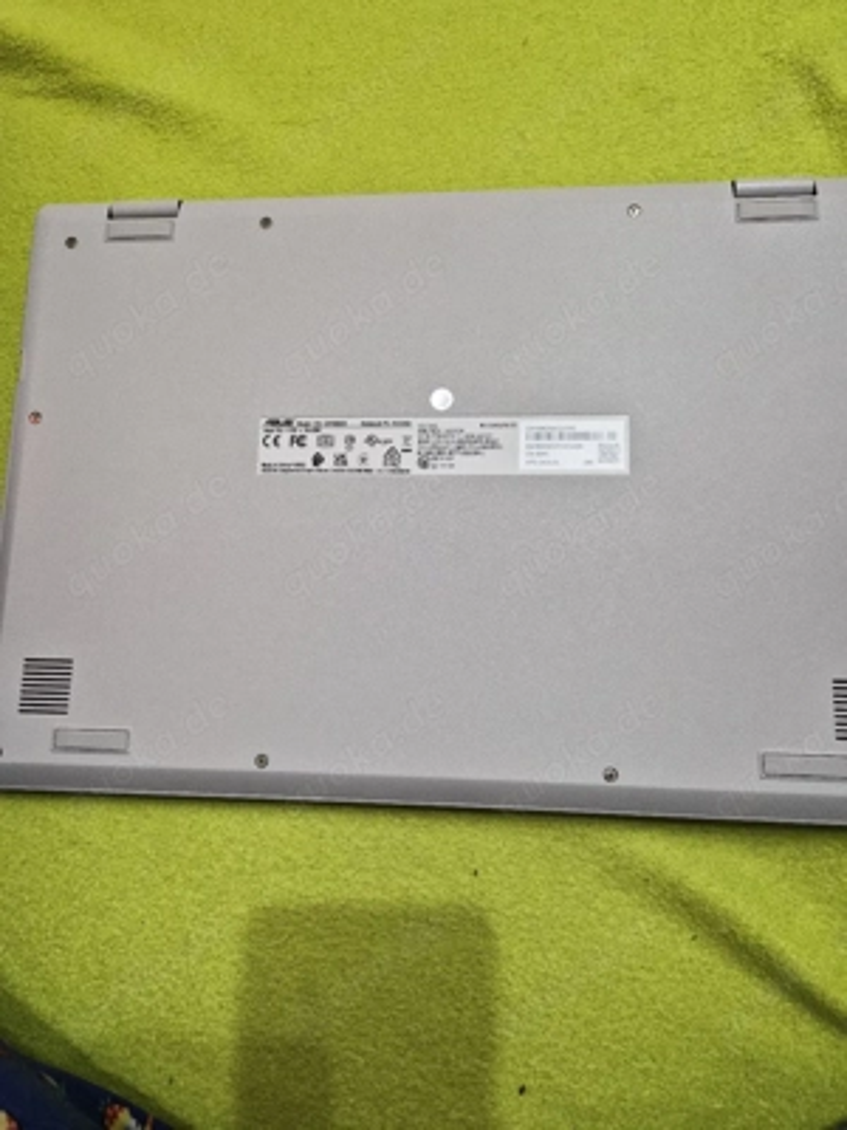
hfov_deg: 58.9
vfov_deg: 73.9
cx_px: 424
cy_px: 565
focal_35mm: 23
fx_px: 750
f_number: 1.8
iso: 320
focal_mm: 5.4
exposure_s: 1/100
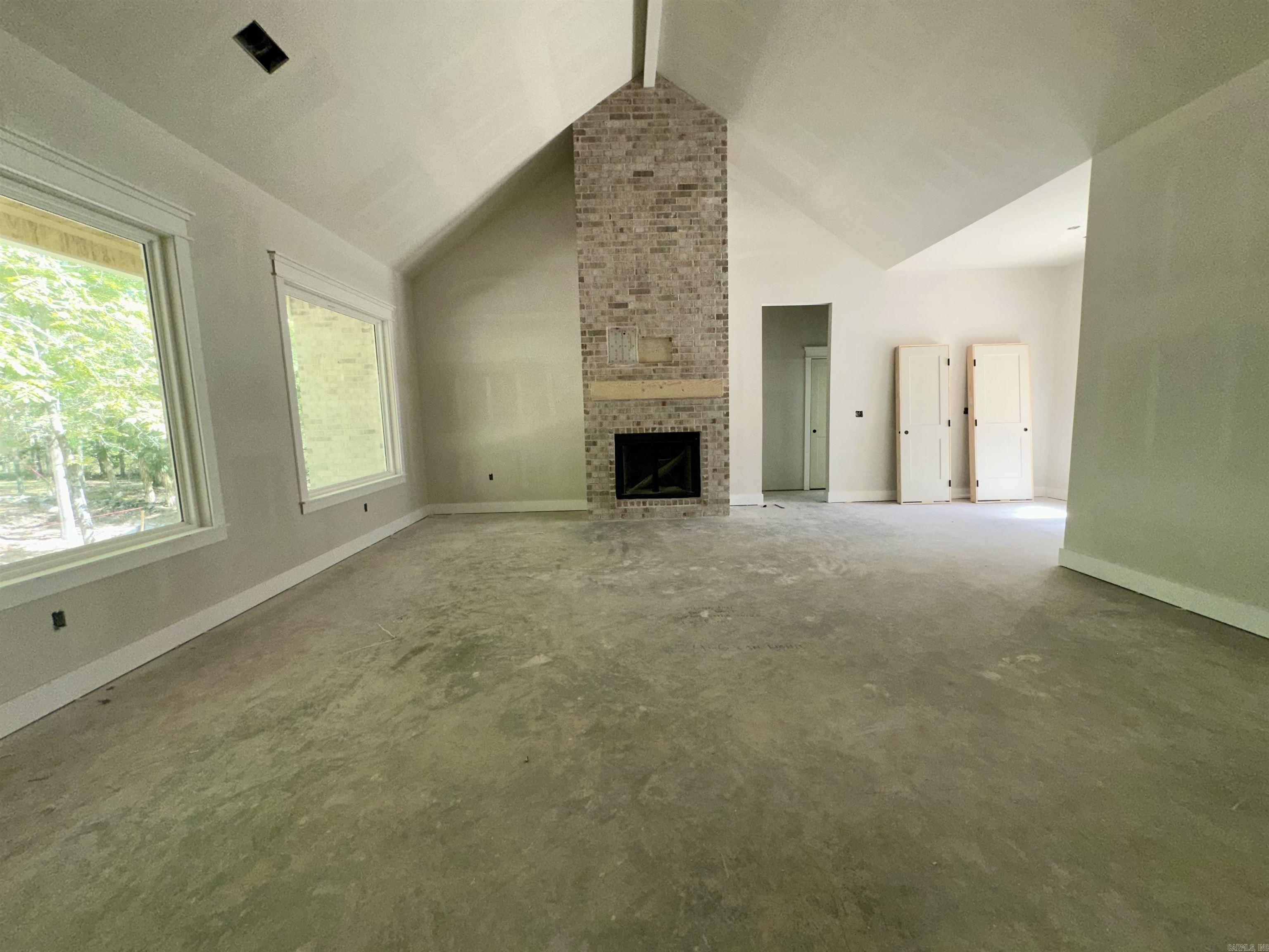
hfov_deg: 102.1
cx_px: 634
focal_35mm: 14
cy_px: 476
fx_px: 513
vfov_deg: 85.7
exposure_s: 1/122
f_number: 2.2
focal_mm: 2.22
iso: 50
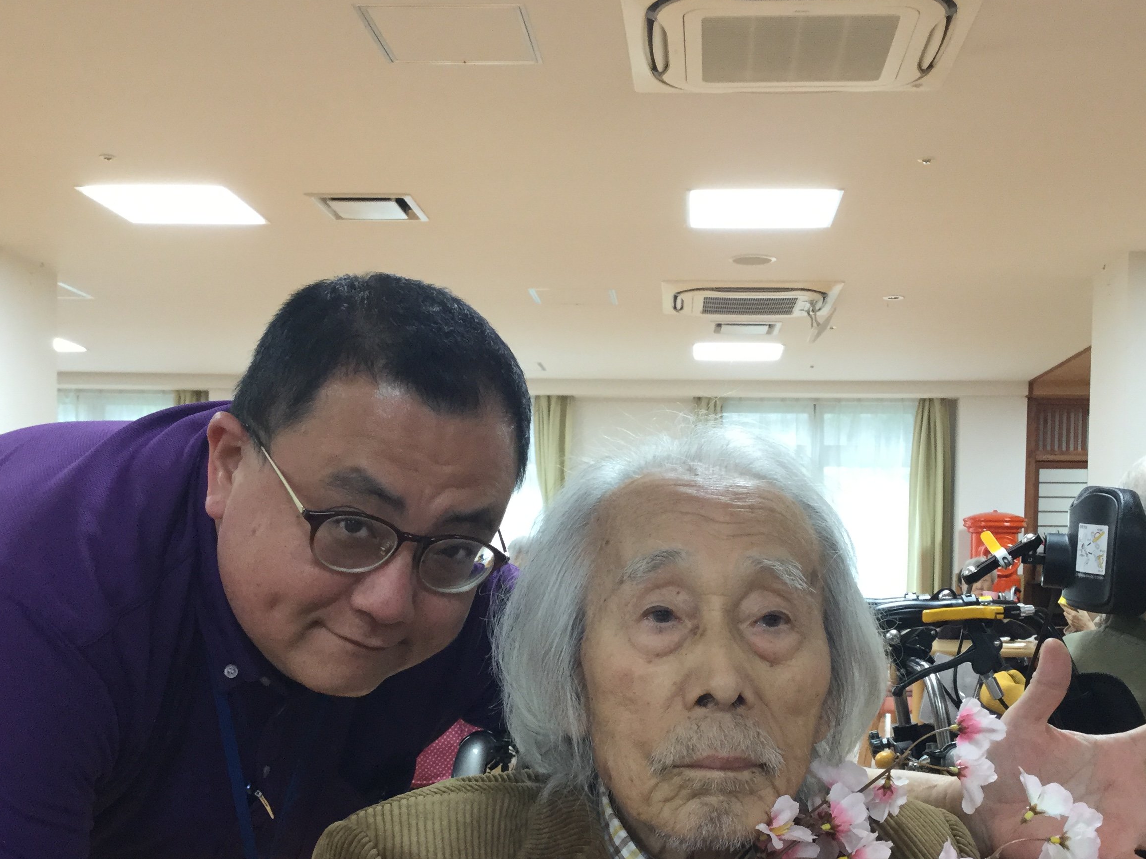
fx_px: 1457
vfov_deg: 32.5
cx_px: 612
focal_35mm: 44
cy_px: 598
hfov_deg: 42.9
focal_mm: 3.3
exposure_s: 1/30
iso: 80
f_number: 2.4
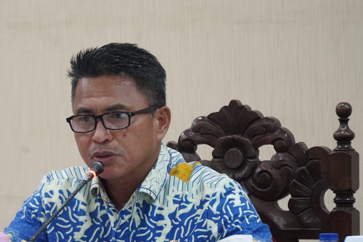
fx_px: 4689
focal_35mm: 465
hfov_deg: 4.4
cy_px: 161
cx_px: 95
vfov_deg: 3.0
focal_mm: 168
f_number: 6.3
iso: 6400
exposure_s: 1/100
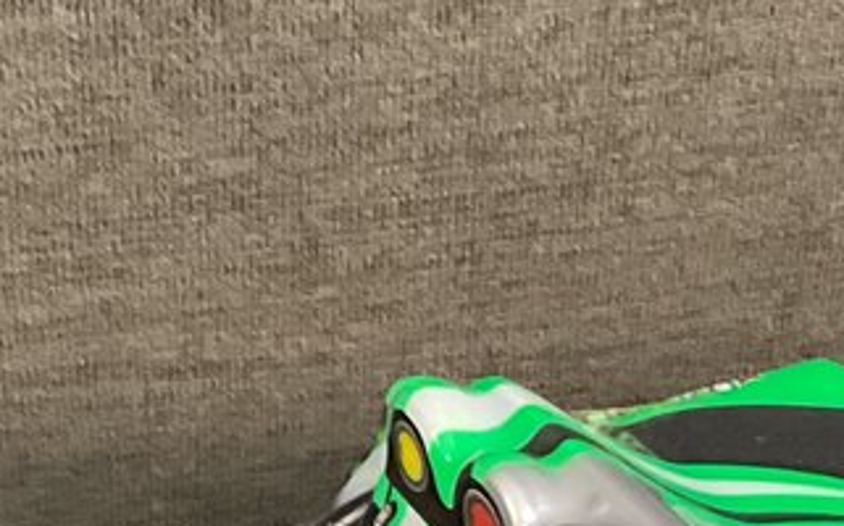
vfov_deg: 8.4
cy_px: 1151
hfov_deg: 14.4
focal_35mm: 145
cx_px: 456
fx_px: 3332
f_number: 1.8
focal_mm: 3
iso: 400
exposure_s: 1/30
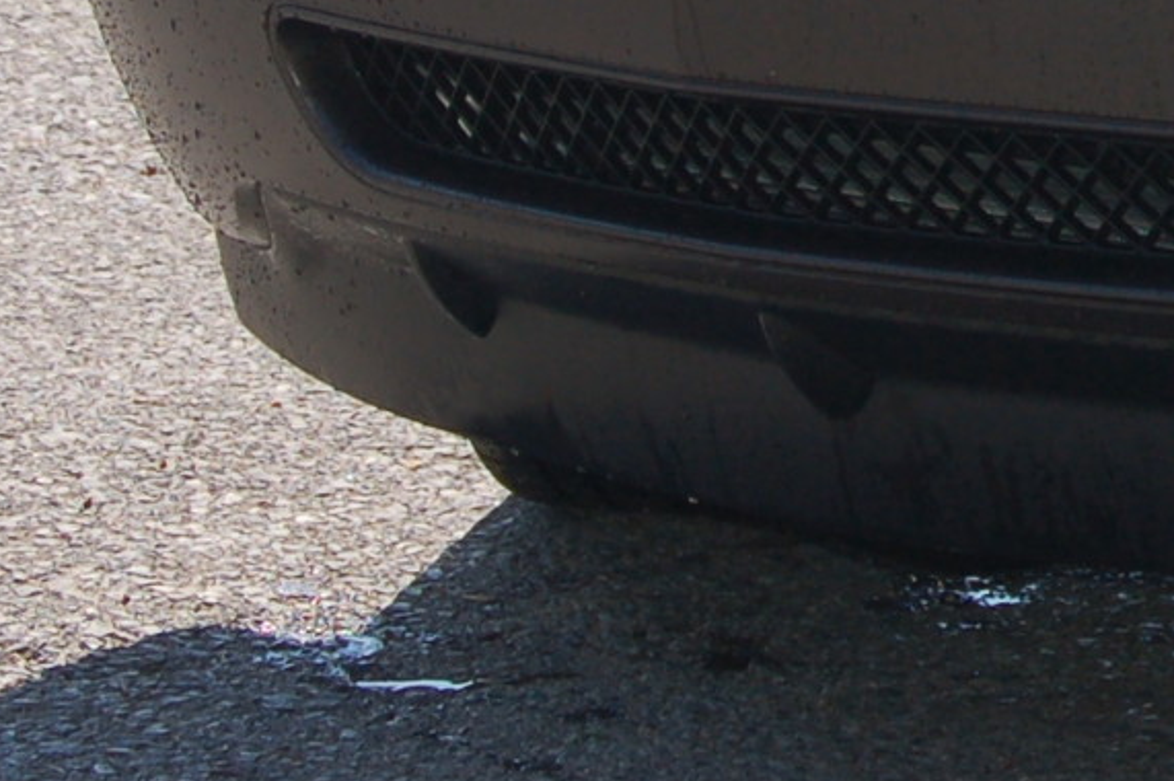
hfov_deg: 5.6
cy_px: -467
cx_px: 2167
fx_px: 11772
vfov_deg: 3.8
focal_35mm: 361
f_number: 5.6
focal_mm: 55
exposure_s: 1/500
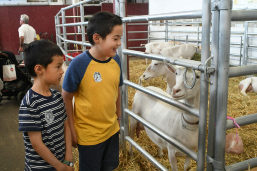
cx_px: 128
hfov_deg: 53.1
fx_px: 257
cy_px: 86
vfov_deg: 36.9
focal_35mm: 36
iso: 800
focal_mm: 24
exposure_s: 1/80
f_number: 4
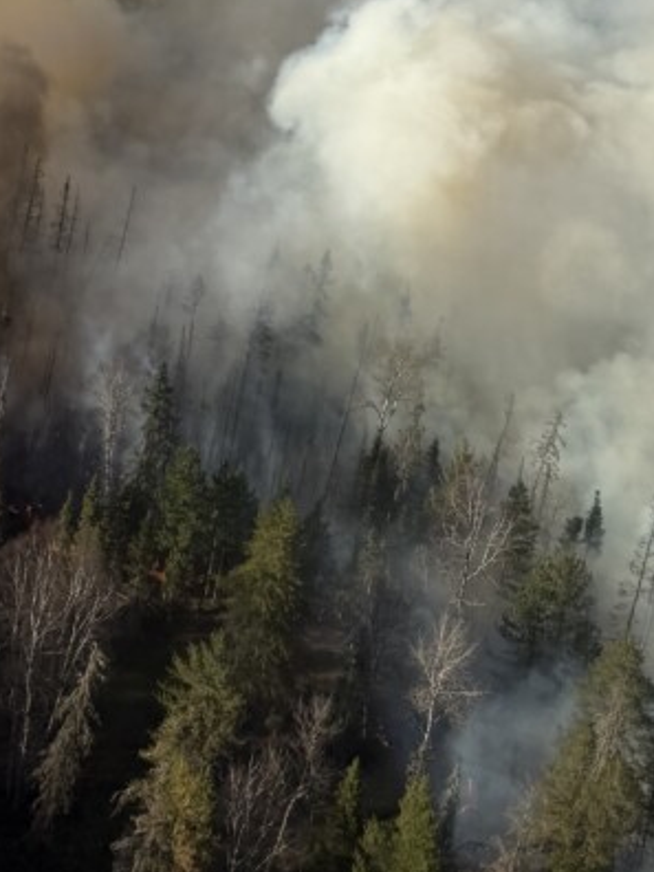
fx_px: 1562
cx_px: 271
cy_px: -205
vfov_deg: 27.1
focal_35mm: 62
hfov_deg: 23.6
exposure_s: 1/4167
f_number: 1.78
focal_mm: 6.76
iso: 80
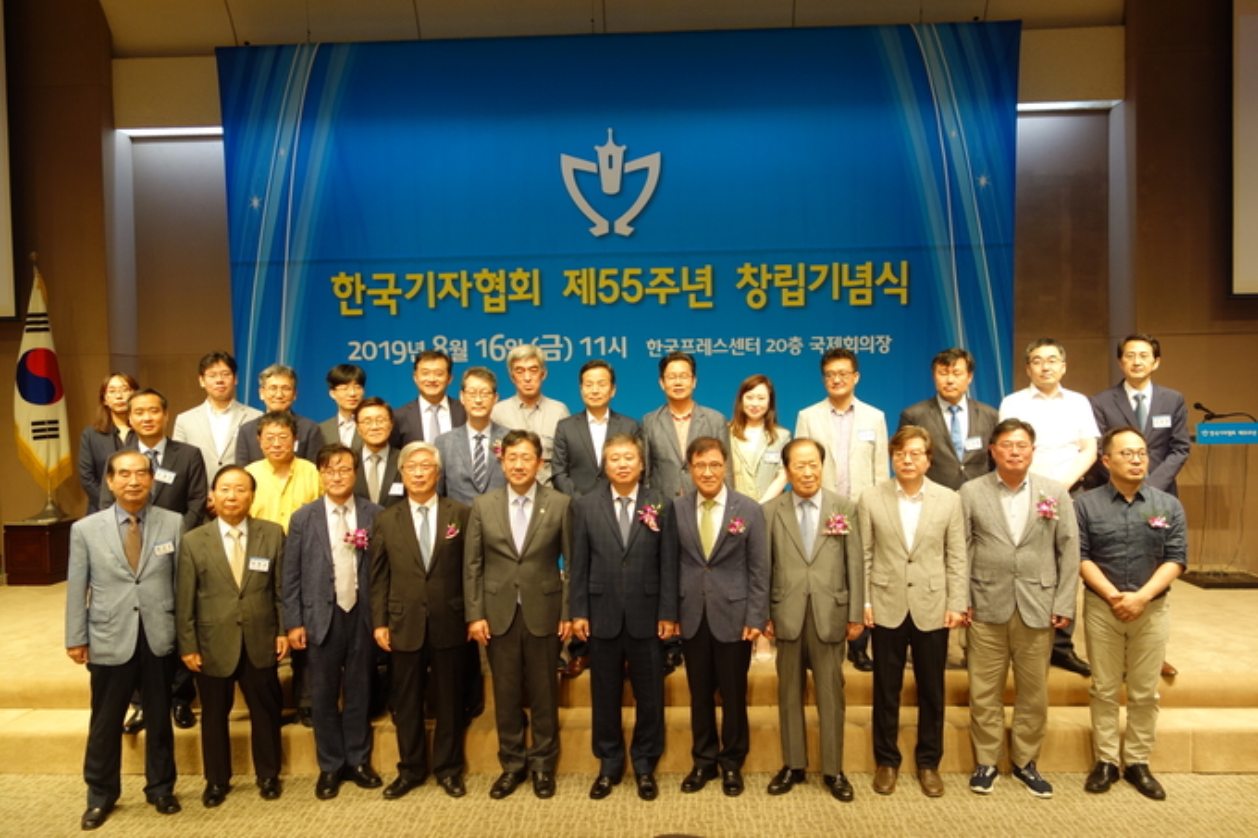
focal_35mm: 28
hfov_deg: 65.5
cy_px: 419
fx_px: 978
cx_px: 629
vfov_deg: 46.4
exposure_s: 1/50
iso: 125
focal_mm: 10.4
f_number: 1.8
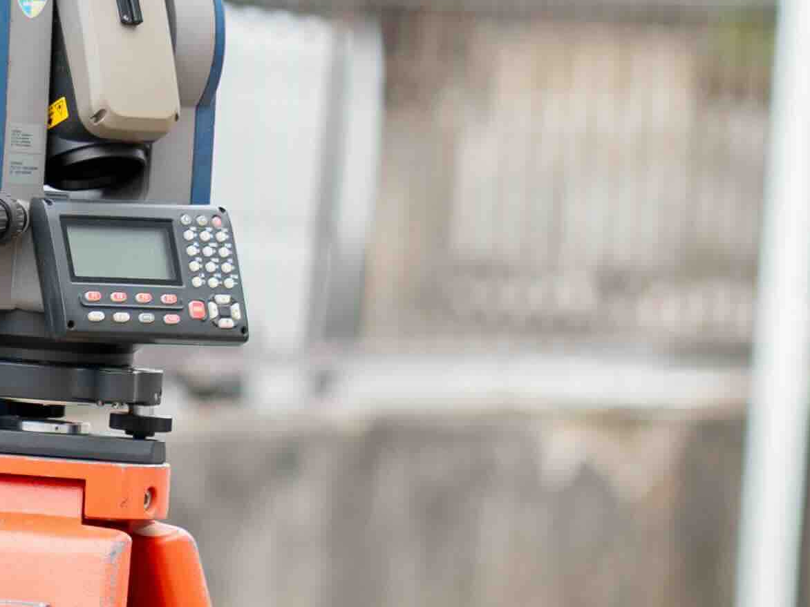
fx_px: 11232
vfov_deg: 3.1
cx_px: 11
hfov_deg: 4.1
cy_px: 320
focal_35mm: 480
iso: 100
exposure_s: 1/640
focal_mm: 85
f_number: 2.8
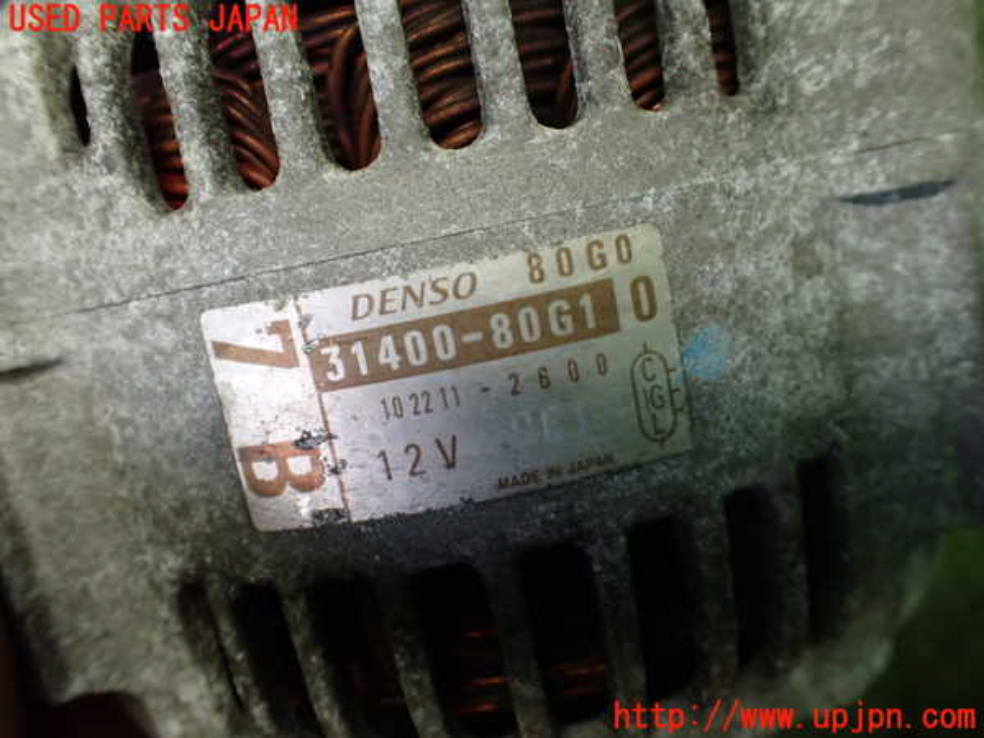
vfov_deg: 46.8
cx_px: 492
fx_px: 853
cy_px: 369
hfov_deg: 60.0
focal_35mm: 30
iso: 500
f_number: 2.3
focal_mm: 5.4
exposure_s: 1/125
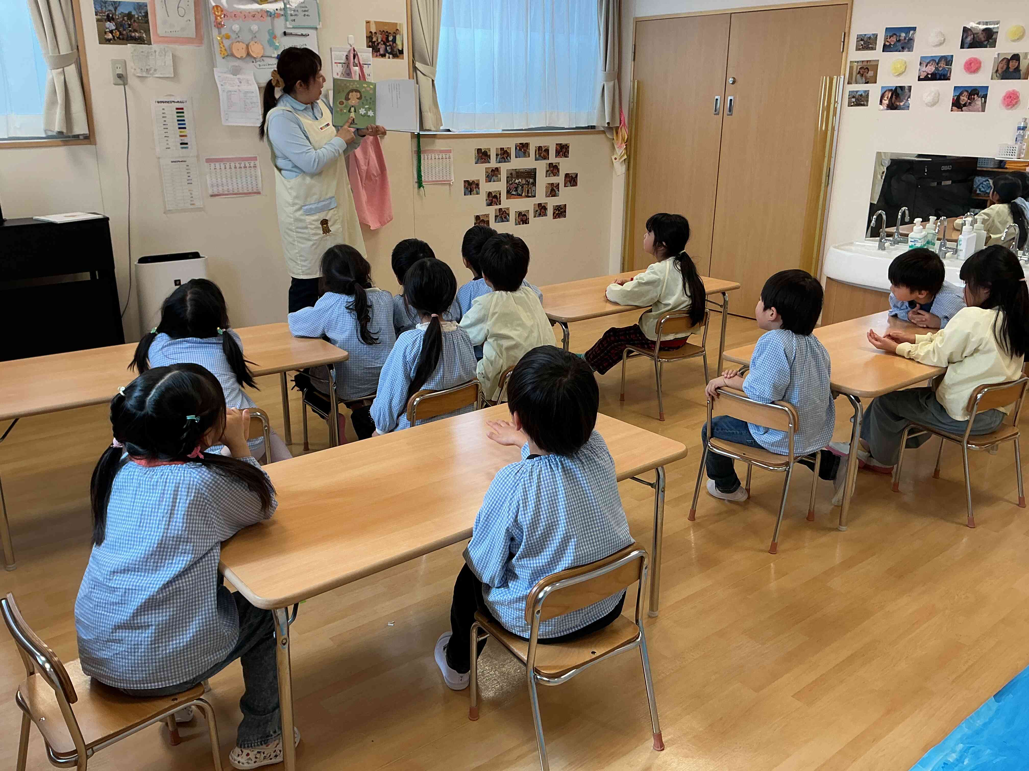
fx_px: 862
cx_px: 514
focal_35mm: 29
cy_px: 386
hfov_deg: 61.7
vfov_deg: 48.2
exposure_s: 1/100
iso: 32
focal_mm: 3
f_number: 1.8
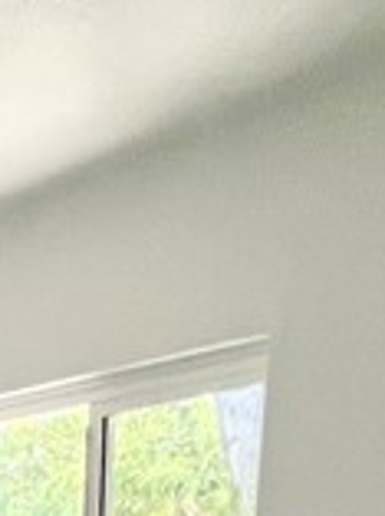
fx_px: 1266
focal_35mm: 85
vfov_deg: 15.8
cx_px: -276
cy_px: 1134
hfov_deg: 15.3
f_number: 1.8
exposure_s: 1/62
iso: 250
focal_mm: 1.57
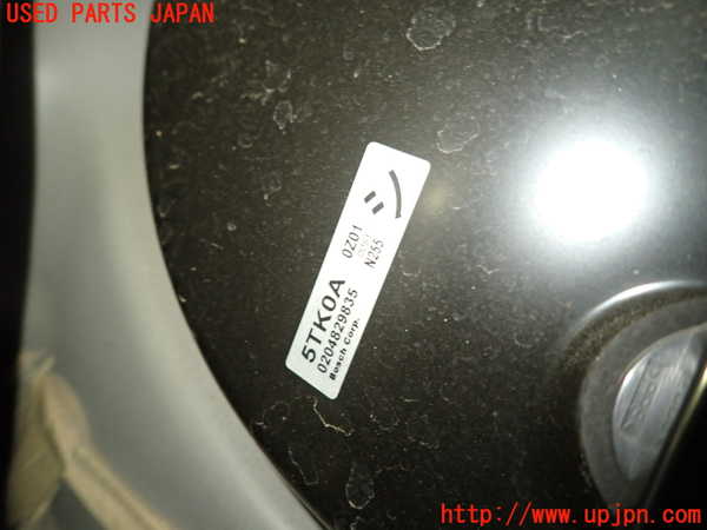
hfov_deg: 69.4
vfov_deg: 54.9
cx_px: 354
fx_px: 511
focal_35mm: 25
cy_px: 265
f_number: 2
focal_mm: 4.5
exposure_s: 1/30
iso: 400
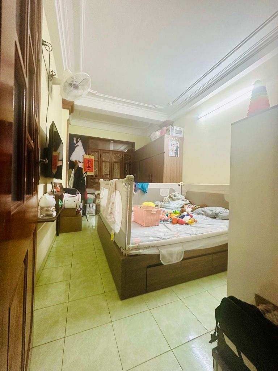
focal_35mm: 14
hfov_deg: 85.7
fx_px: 150
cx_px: 139
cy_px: 186
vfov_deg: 102.1
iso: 500
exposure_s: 1/60
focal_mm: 2.22
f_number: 2.2
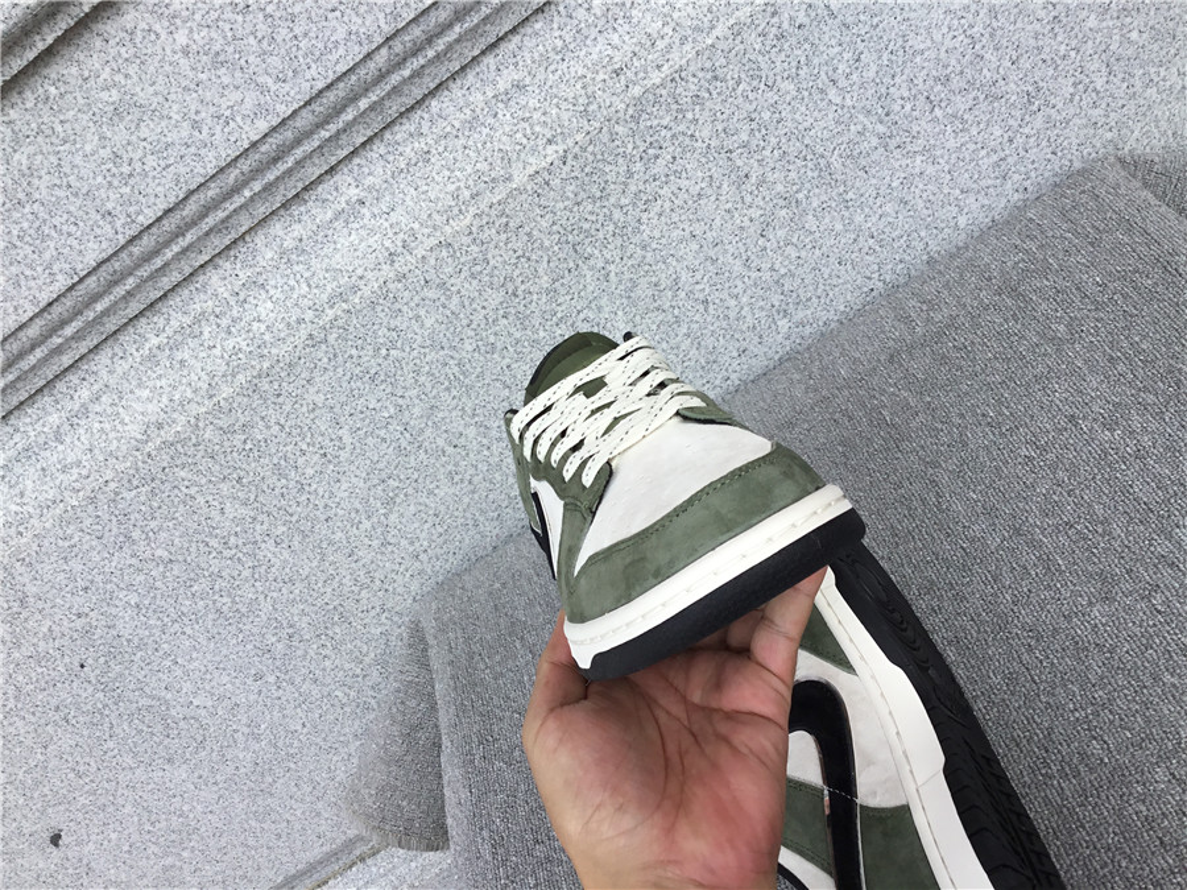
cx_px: 594
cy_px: 445
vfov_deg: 45.4
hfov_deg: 58.4
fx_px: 1063
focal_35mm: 31
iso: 25
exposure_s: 1/362
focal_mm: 3.3
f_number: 2.4
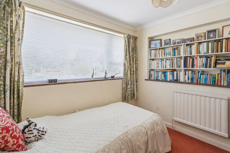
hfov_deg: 96.7
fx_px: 102
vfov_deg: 73.8
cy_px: 76
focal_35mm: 16
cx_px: 115
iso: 400
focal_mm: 16
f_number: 6.3
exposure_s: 1/30
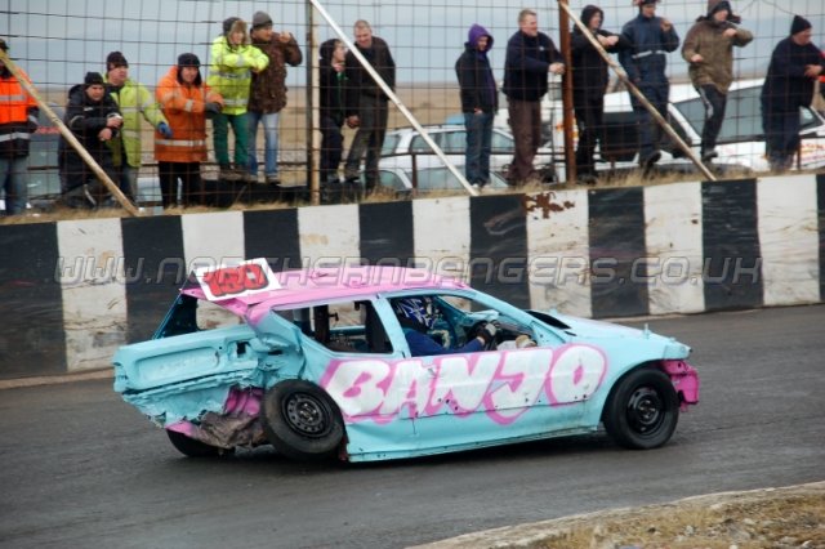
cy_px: 274
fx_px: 3264
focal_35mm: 142
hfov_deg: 14.4
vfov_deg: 9.6
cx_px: 412
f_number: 5.6
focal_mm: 95
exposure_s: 1/640
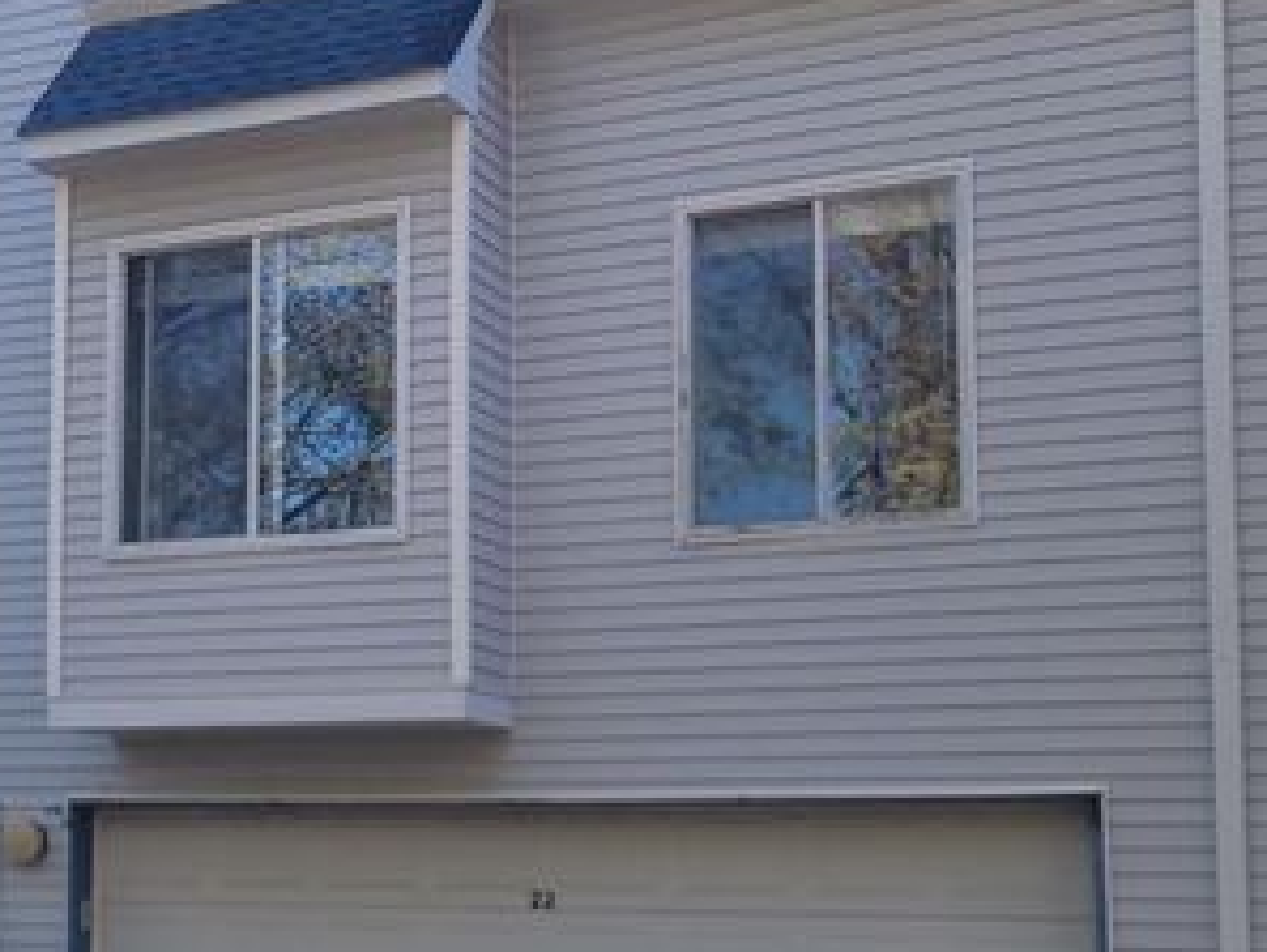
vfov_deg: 30.1
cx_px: 162
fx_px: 1758
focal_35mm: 48
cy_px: 621
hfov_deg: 37.4
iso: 16
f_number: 1.8
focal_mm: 6.7
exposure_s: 1/277
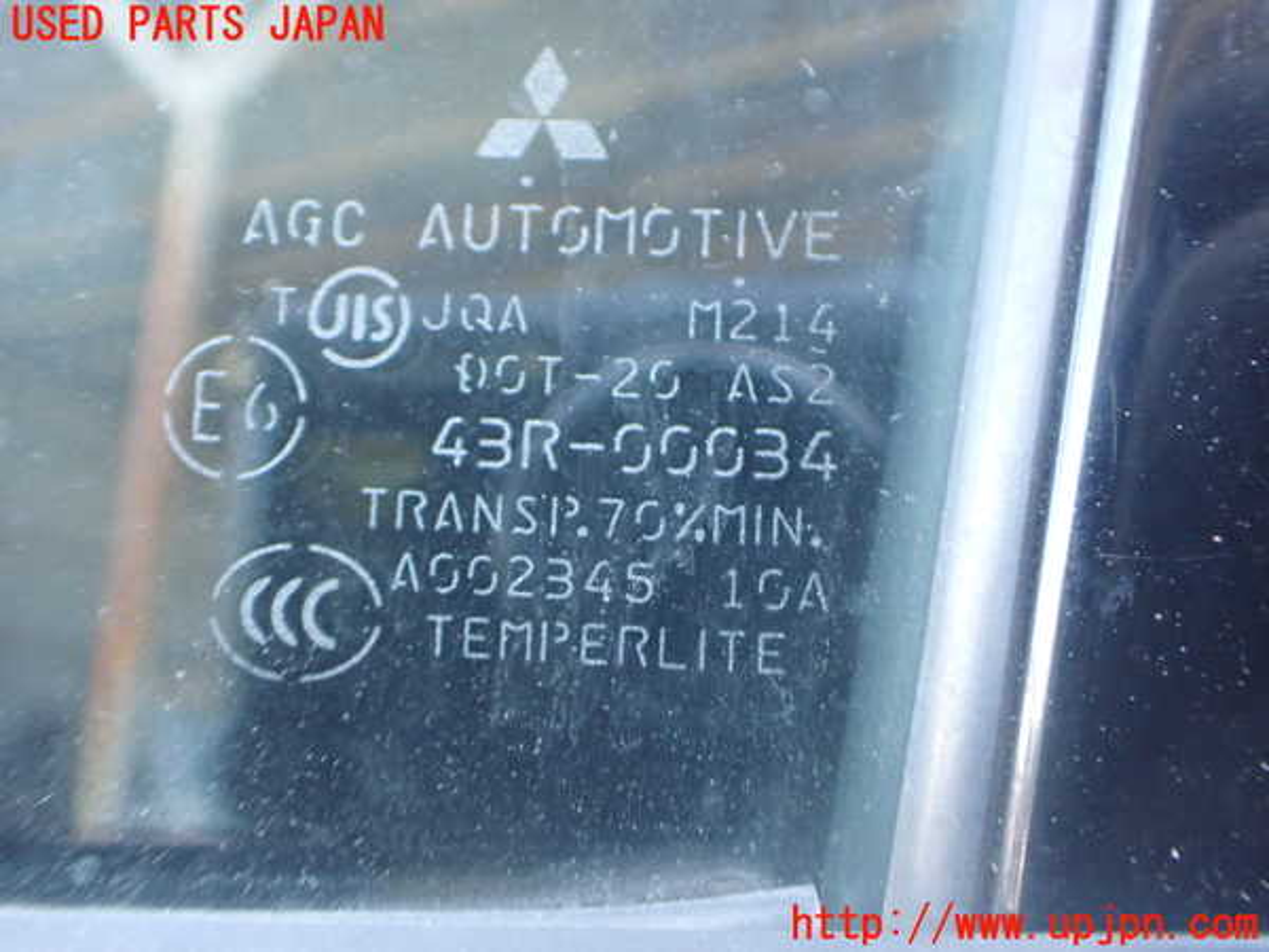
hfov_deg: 60.0
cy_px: 476
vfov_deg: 46.8
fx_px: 1100
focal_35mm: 30
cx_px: 634
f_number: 2.3
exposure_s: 1/125
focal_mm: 5.4
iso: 800
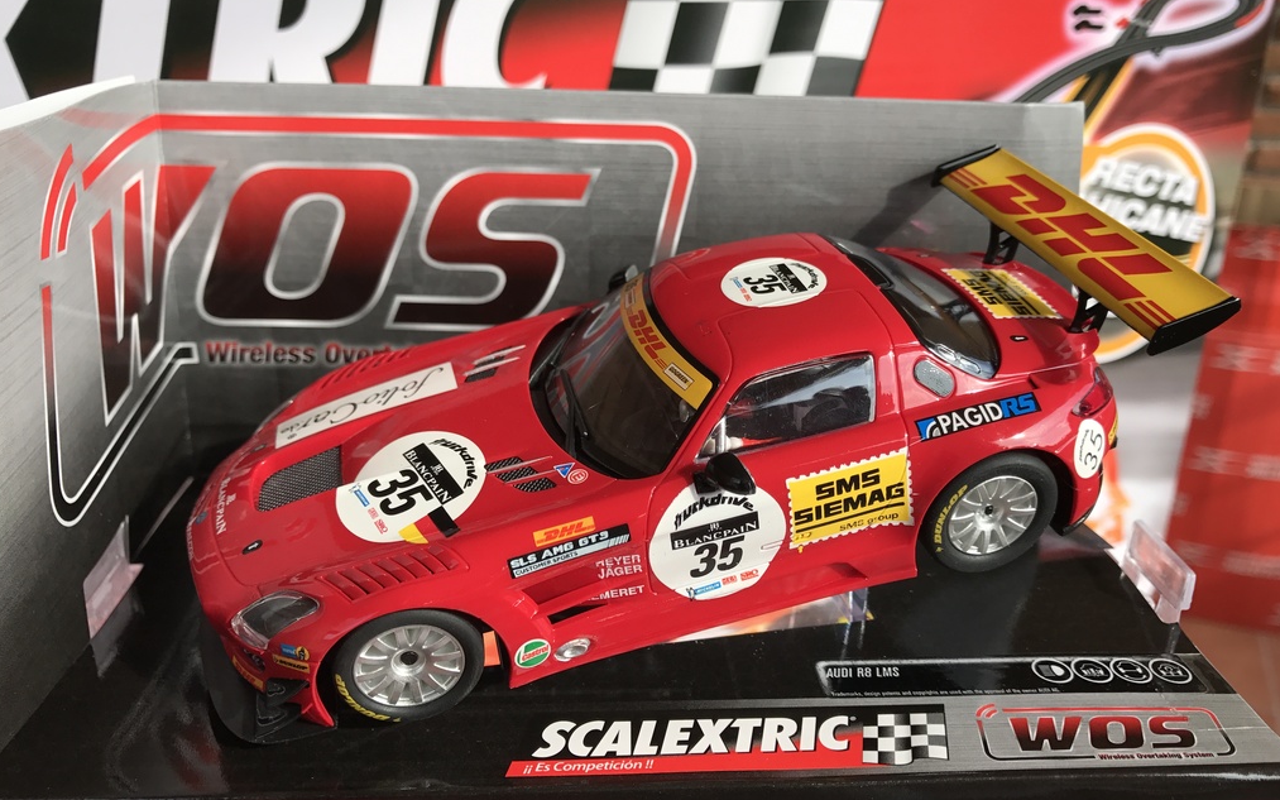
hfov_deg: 62.9
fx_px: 1046
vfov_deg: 41.8
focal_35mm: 30
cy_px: 387
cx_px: 641
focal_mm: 3.99
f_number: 1.8
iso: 20
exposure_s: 1/818
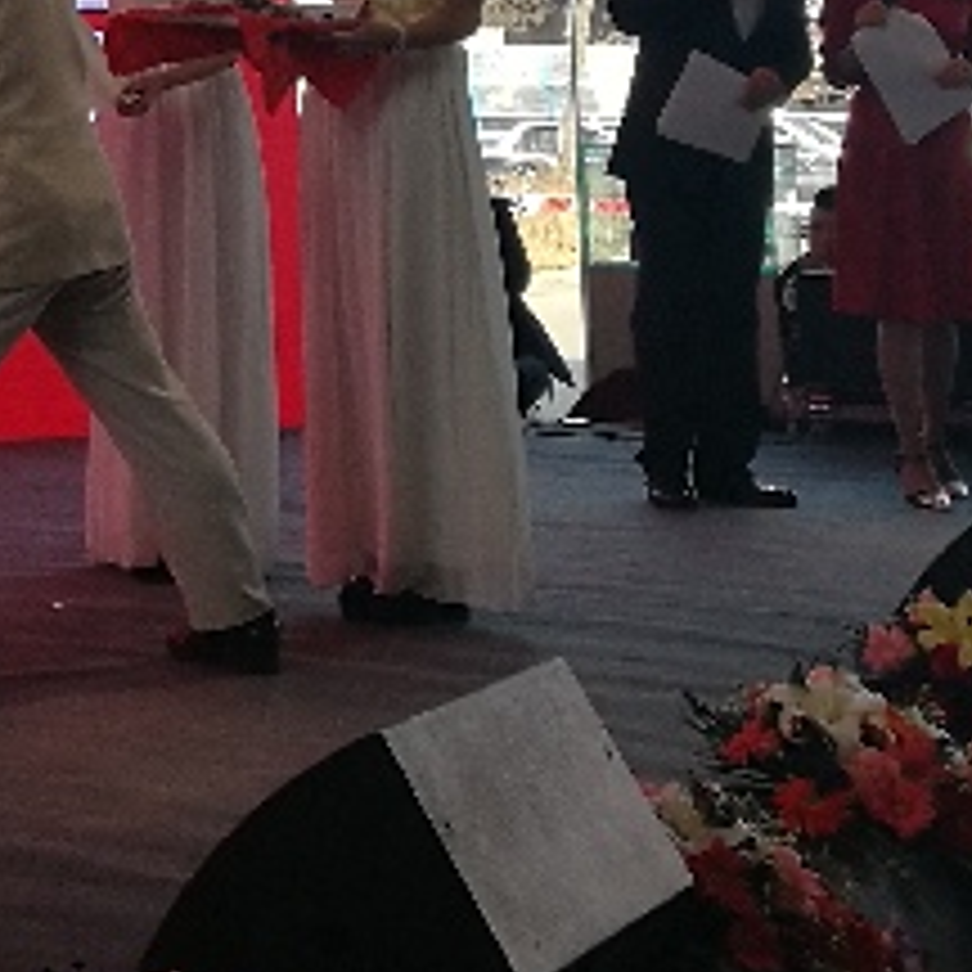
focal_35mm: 90
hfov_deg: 16.7
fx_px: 2859
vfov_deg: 17.8
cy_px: -358
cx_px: -668
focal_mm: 4.5
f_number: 2.2
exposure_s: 1/143
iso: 50
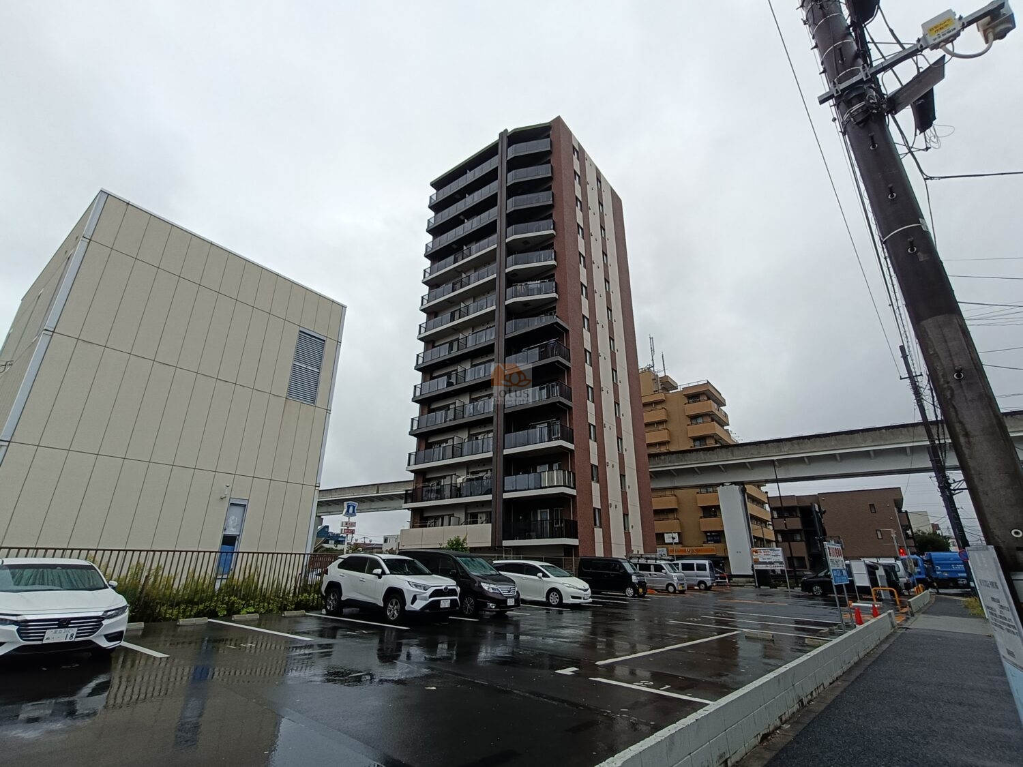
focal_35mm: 16
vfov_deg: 78.1
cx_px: 512
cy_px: 384
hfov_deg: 94.5
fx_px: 473
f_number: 2.2
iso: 64
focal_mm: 1.68
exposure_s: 1/323
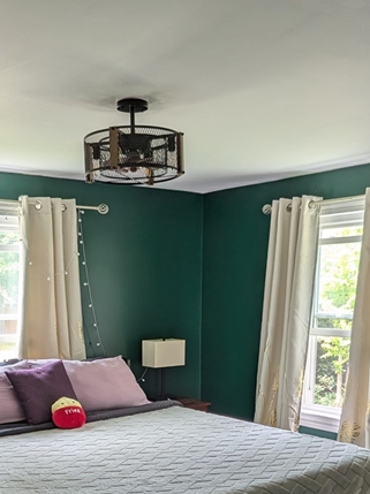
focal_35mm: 43
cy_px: 425
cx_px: 153
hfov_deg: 33.5
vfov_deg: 41.2
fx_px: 614
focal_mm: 4.53
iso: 33
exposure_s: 1/39.4
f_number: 1.7
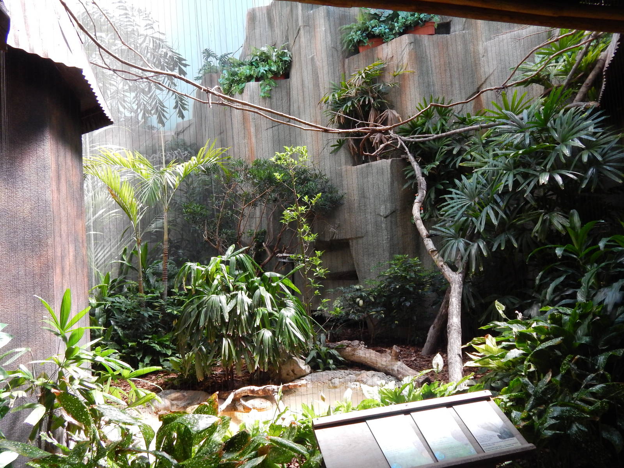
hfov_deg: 69.4
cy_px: 234
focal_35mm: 25
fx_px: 451
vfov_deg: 54.9
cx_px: 312
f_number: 3.1
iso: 320
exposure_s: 1/250
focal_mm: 4.5
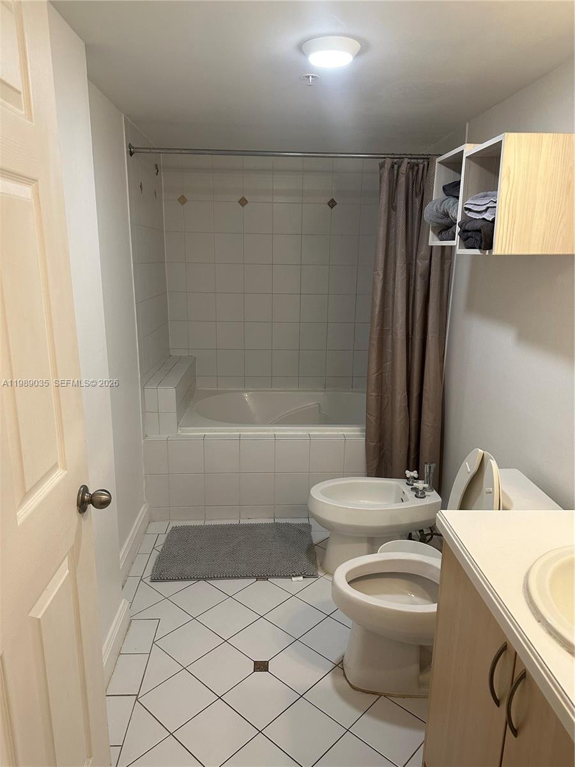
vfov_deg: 71.6
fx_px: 532
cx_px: 288
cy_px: 384
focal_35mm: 24
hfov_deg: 56.8
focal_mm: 6.86
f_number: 1.78
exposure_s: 1/120
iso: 200
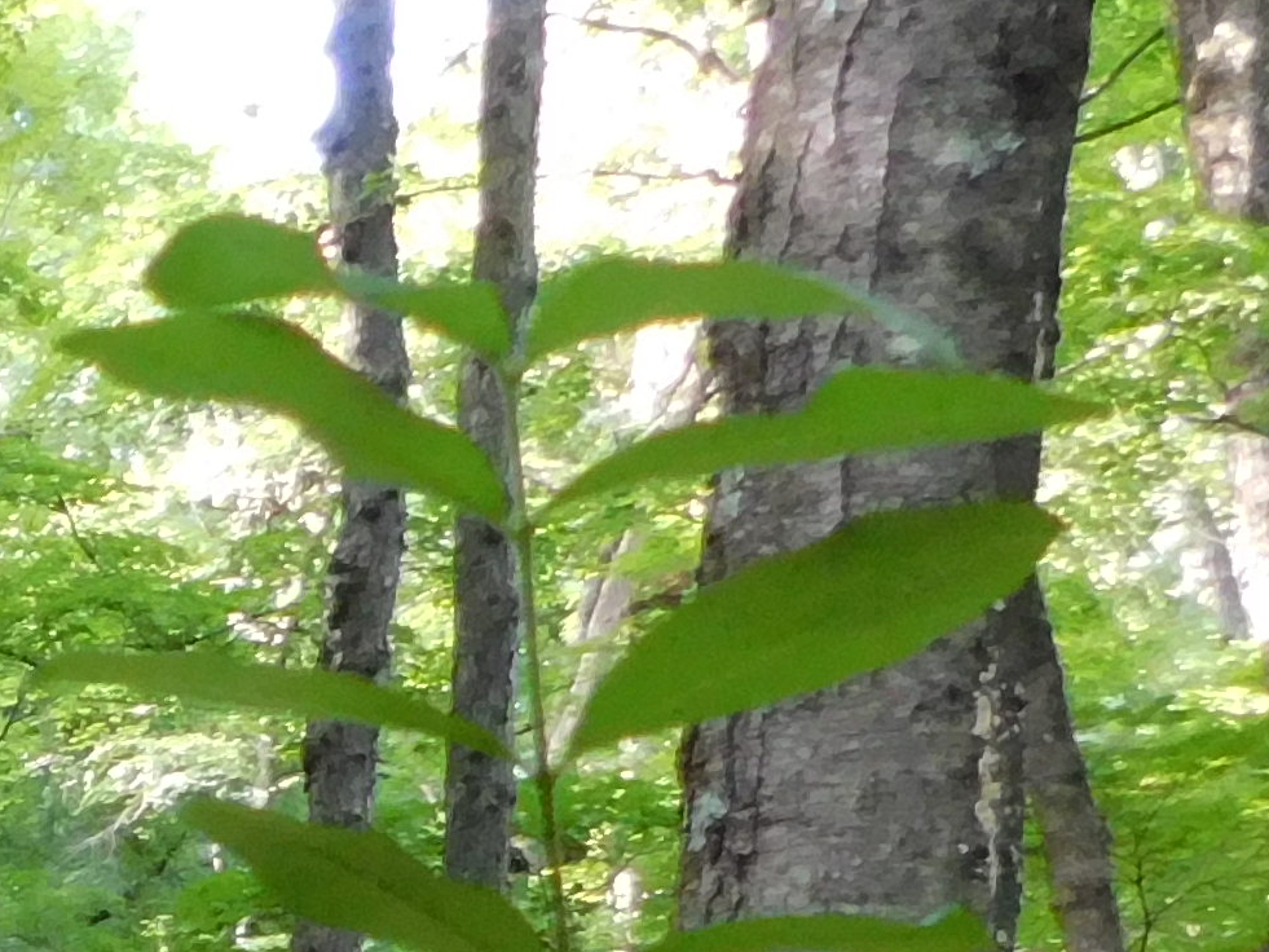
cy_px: 1588
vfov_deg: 12.7
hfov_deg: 14.7
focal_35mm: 108
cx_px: -1340
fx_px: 3960
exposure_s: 1/30
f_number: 3
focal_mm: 4
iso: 320
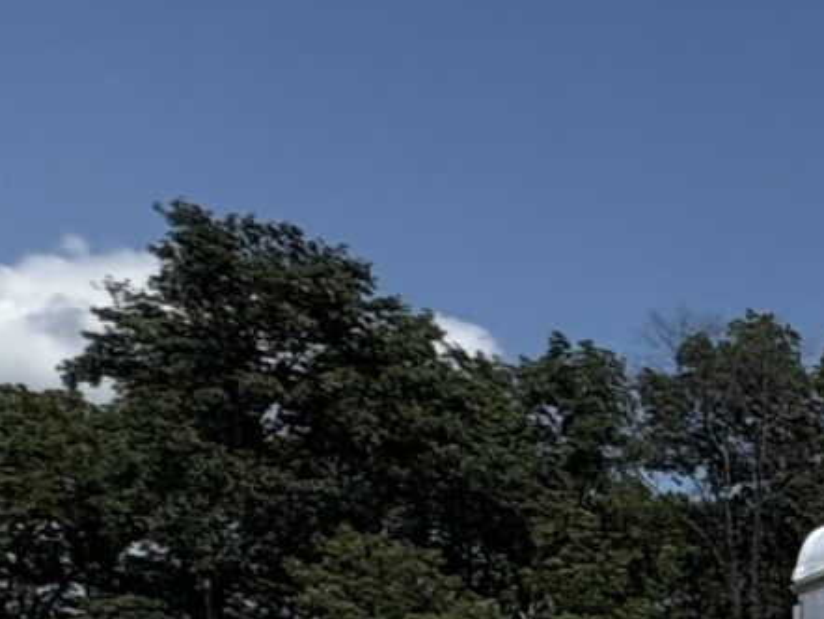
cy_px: 934
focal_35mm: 81
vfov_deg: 16.6
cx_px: 2222
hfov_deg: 13.1
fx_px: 1929
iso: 50
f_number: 2.2
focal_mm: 2.22
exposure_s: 1/3717
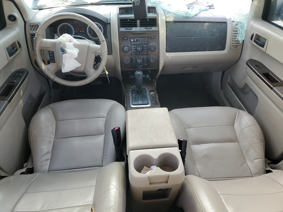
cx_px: 142
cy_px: 106
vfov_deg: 53.1
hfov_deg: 67.3
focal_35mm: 26
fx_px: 213
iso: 50
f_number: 1.5
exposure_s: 1/175
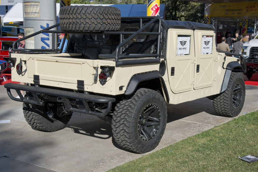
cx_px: 124
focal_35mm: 54
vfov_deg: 25.1
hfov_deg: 36.9
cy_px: 86
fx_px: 387
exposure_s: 1/1000
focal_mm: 50
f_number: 8
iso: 400
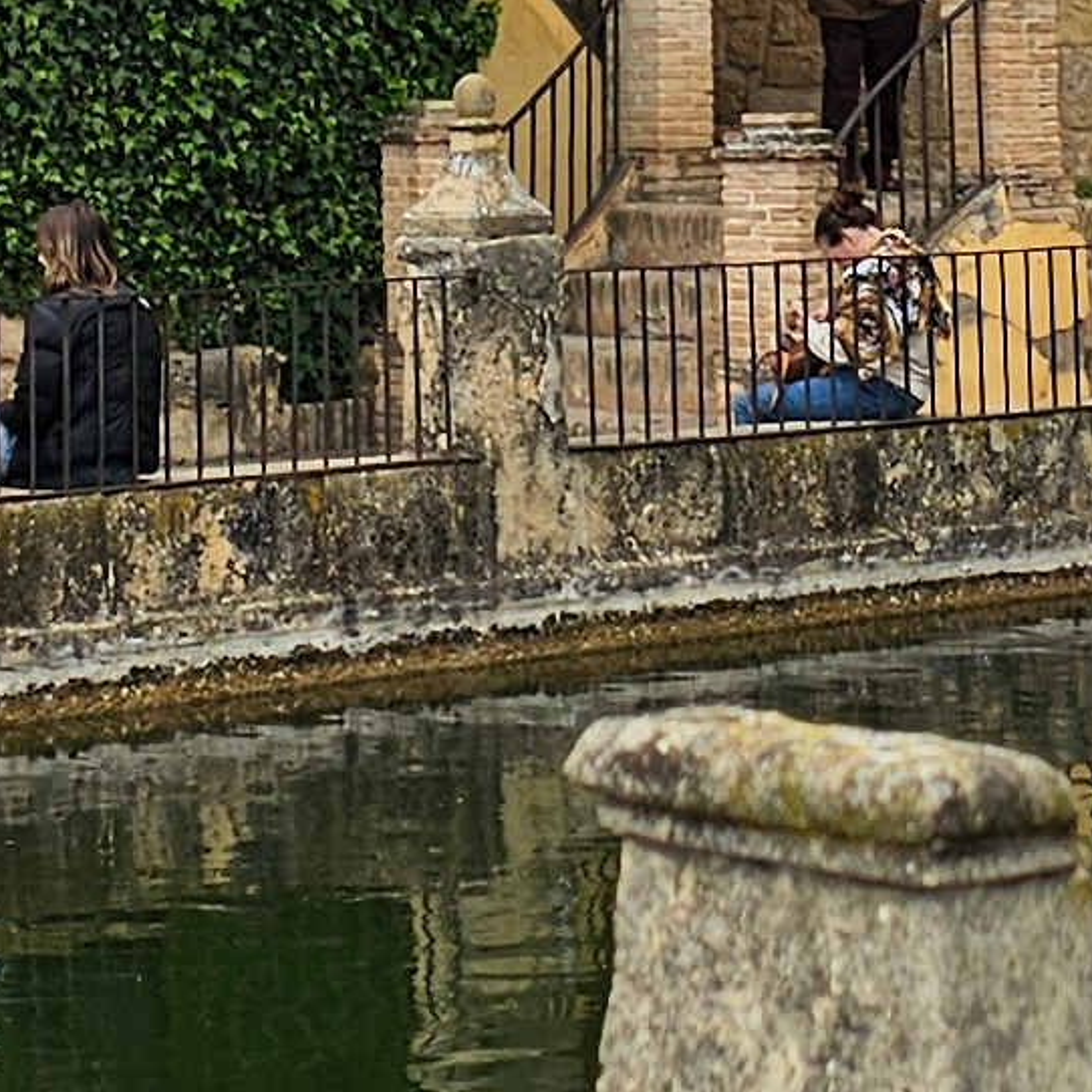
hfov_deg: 11.6
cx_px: 246
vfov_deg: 10.9
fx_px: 5354
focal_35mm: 150
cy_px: -880
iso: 10
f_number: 1.7
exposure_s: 1/378
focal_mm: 6.3
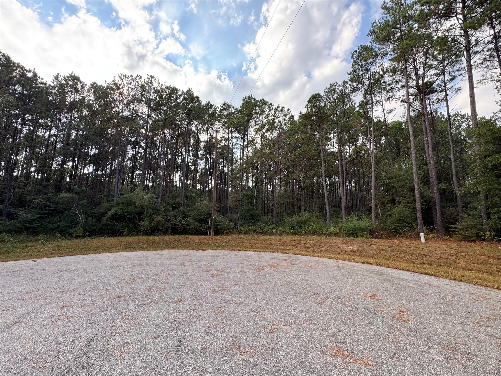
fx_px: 203
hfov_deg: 102.1
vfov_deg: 85.7
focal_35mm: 14
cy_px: 188
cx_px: 250
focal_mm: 2.22
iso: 40
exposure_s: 1/238
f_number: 2.2
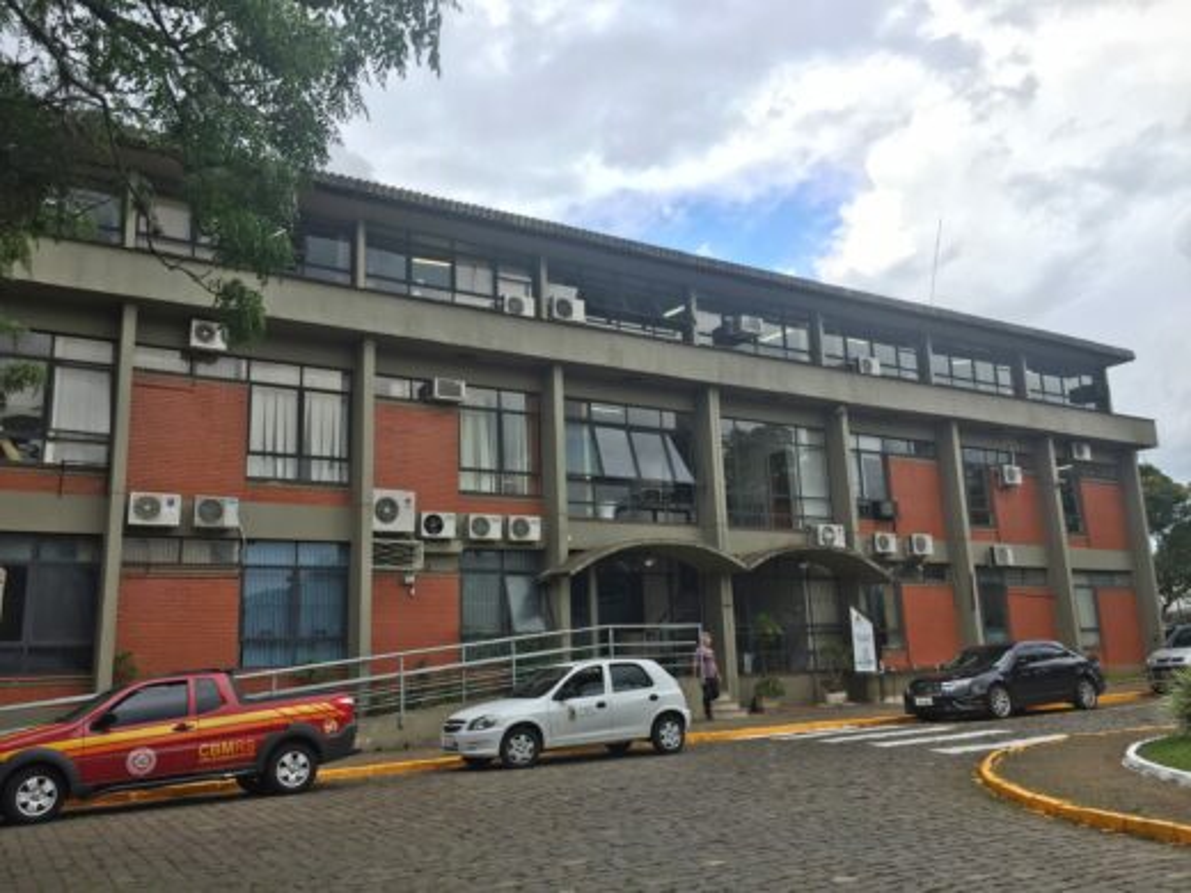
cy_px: 446
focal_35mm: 29
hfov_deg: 61.7
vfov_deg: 48.2
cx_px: 596
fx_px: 998
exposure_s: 1/791
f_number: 2.2
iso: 32
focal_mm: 4.15
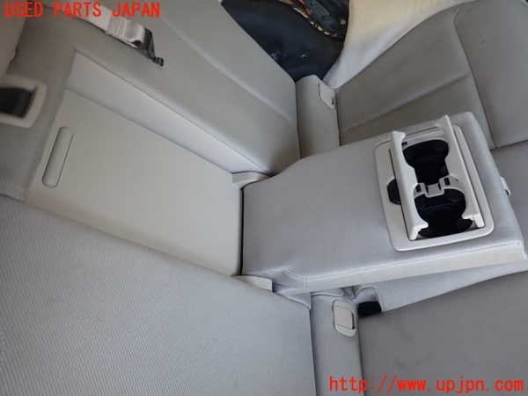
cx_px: 264
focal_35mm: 25
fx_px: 381
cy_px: 198
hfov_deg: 69.4
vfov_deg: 54.9
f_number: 2
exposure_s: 1/80
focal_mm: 4.5
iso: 200
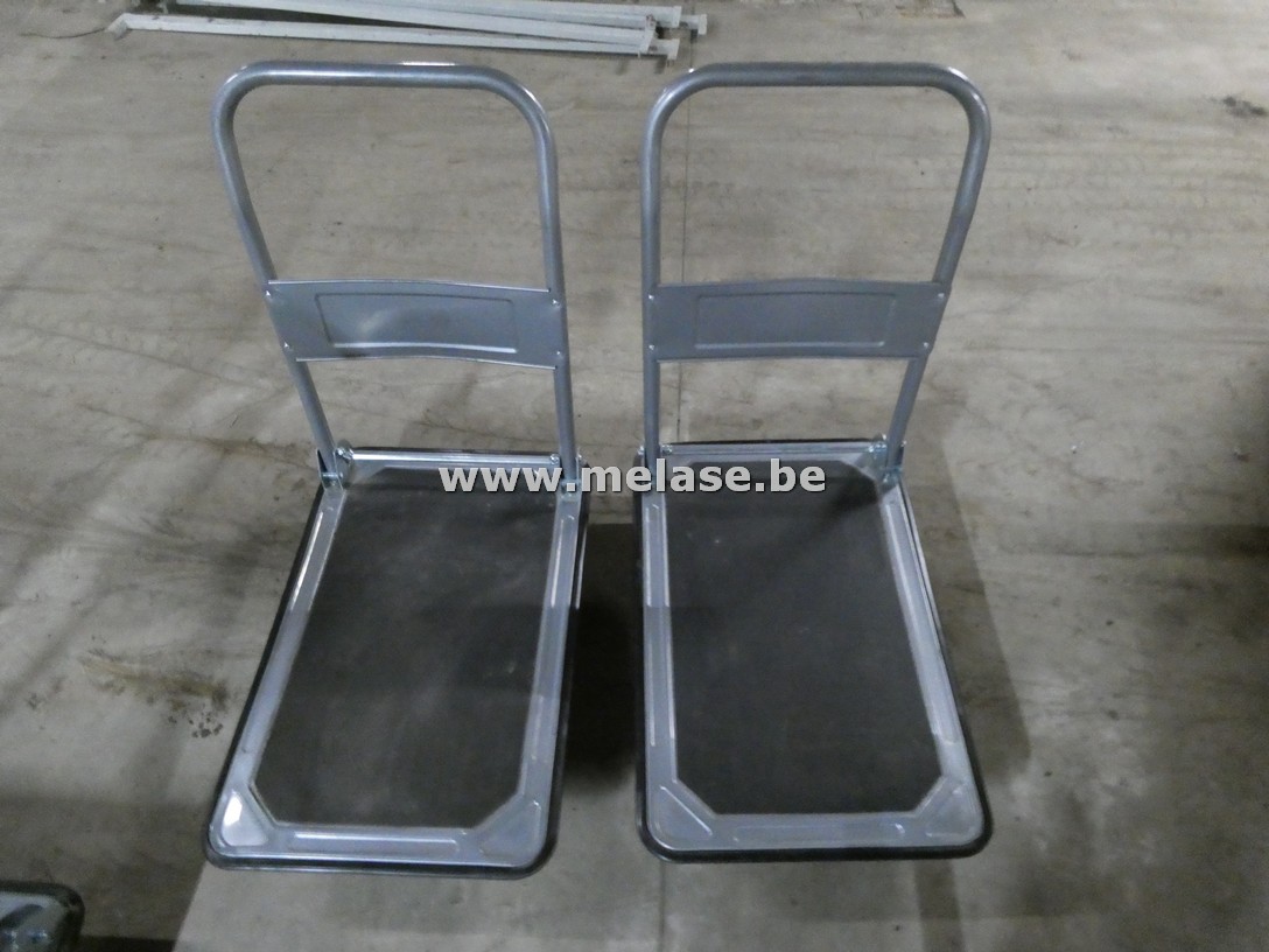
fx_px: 880
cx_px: 634
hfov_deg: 71.6
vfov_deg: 56.8
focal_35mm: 24
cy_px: 476
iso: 1600
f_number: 3.3
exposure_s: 1/13
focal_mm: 4.3
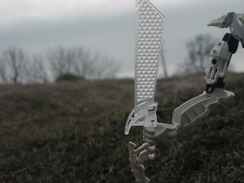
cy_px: 92
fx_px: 740
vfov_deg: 14.1
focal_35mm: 105
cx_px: 122
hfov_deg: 18.7
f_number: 4.7
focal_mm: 17.1
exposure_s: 1/250
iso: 590
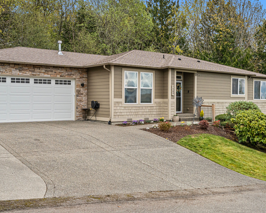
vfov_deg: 35.7
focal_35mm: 42
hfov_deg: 43.6
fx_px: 331
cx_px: 158
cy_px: 100
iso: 1600
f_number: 6.3
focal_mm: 29
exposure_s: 1/3200
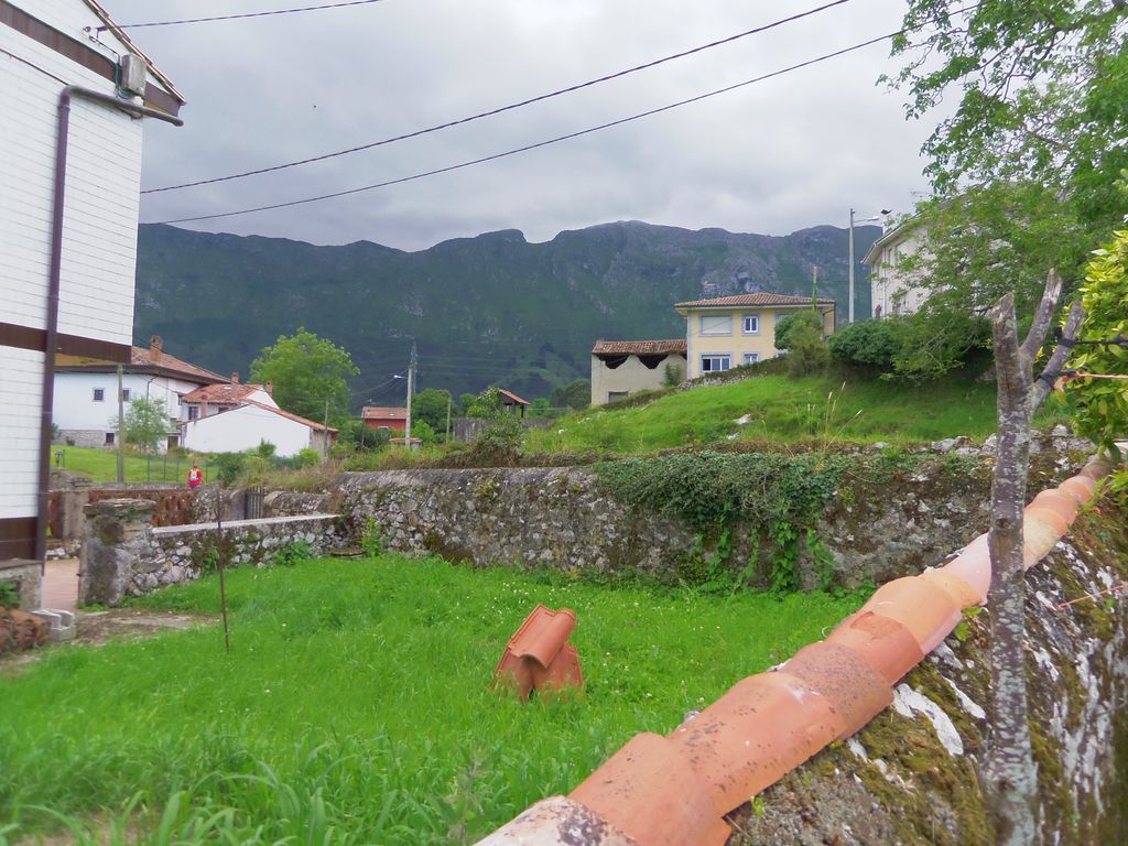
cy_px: 423
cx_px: 564
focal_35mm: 28
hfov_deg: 63.4
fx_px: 912
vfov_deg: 49.7
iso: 125
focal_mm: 5
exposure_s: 1/160
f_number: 3.9
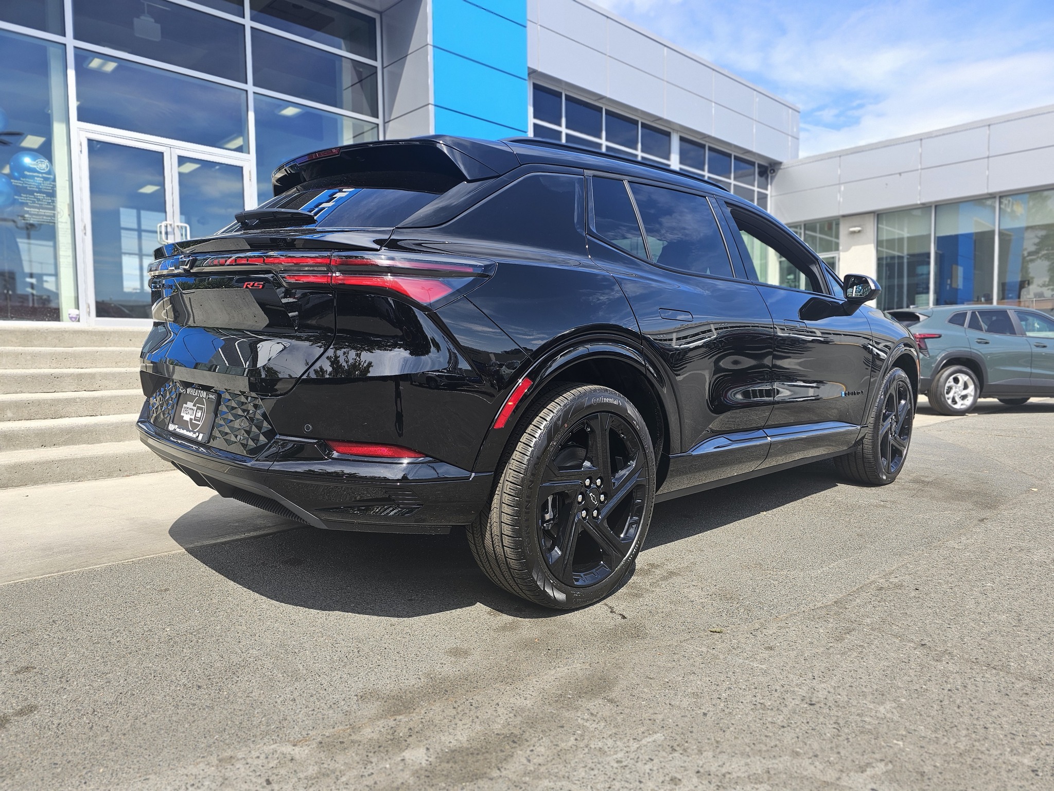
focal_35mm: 23
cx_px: 527
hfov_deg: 73.9
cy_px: 396
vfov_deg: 58.9
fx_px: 700
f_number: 1.7
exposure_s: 1/311
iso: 10
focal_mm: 6.3
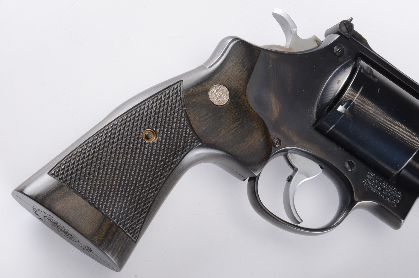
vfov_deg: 11.4
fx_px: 1394
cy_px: 139
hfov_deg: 17.1
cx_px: 210
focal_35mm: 120
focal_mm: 80
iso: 160
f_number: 25
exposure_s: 1/200
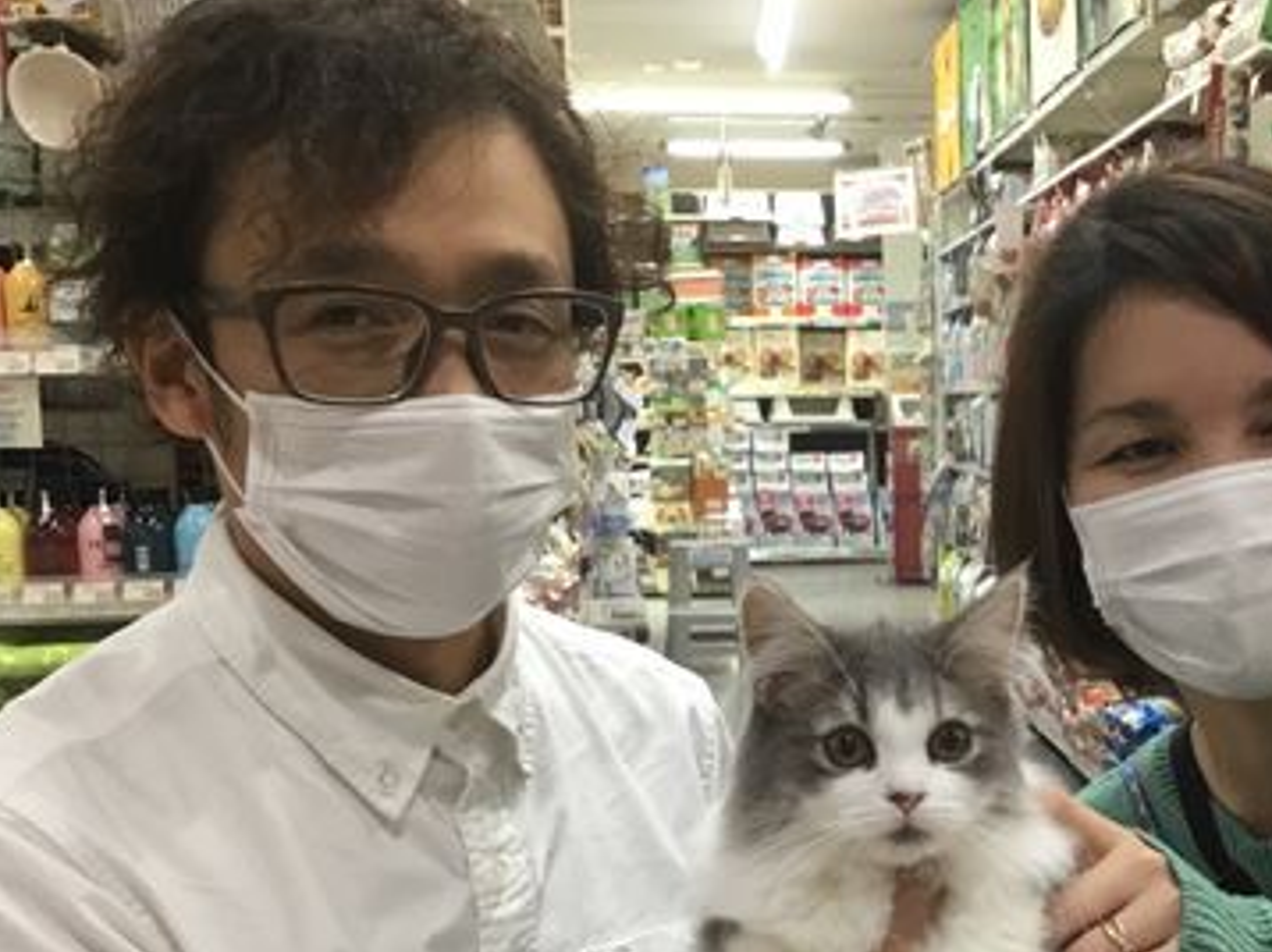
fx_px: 1910
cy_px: 682
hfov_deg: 36.1
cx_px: 938
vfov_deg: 27.7
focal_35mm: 52
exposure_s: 1/30
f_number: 2.4
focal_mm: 3.3
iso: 80
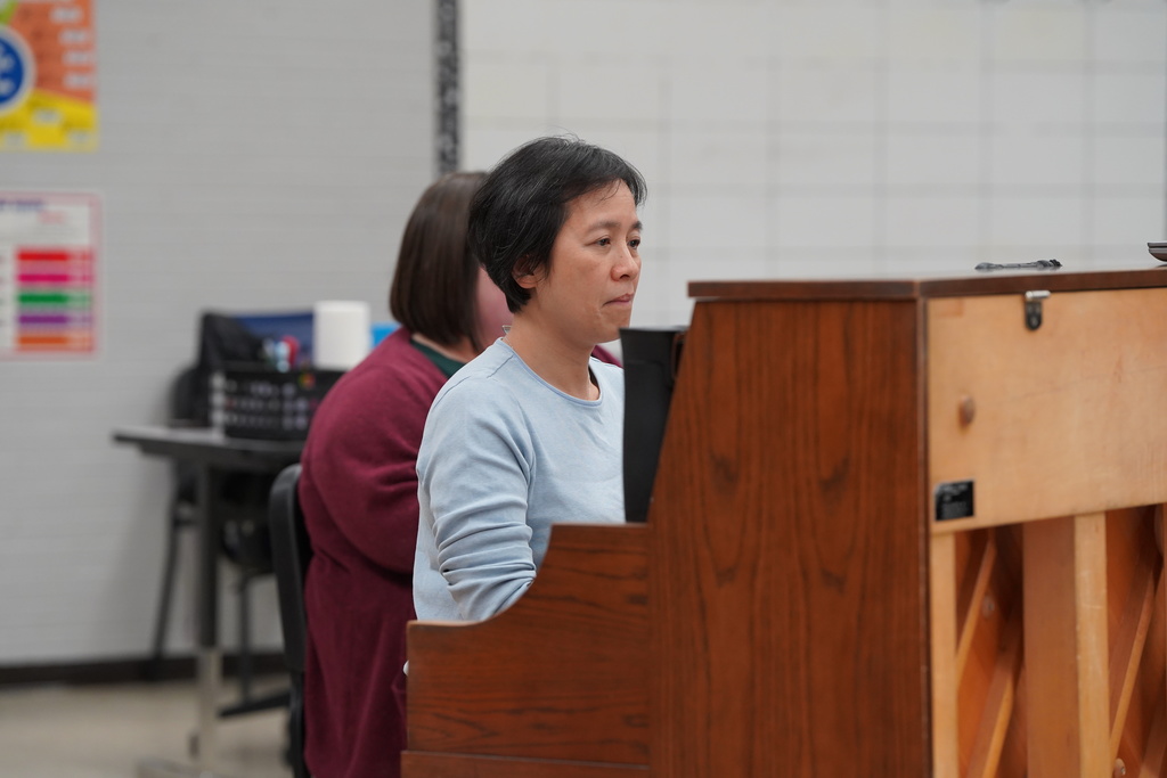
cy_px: 389
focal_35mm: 137
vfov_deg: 10.0
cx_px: 584
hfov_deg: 15.0
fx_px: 4441
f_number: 4
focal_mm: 137
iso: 2000
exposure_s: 1/160
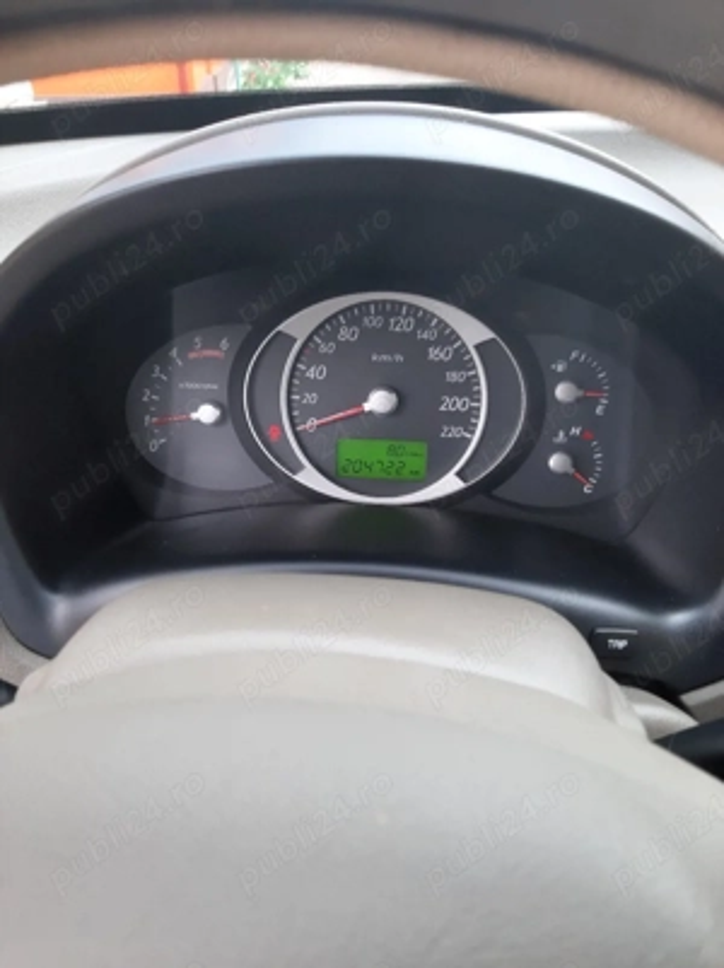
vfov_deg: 65.4
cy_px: 484
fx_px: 754
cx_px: 362
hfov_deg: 51.3
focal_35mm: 27
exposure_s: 1/50
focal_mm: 3.93
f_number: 1.7
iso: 64
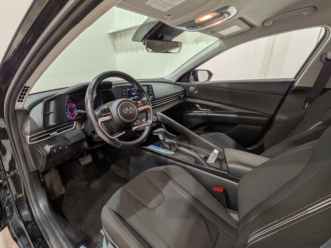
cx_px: 130
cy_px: 124
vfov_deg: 74.7
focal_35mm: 17
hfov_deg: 89.7
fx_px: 163
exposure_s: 1/33.3
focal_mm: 1.83
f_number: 2.2
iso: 57
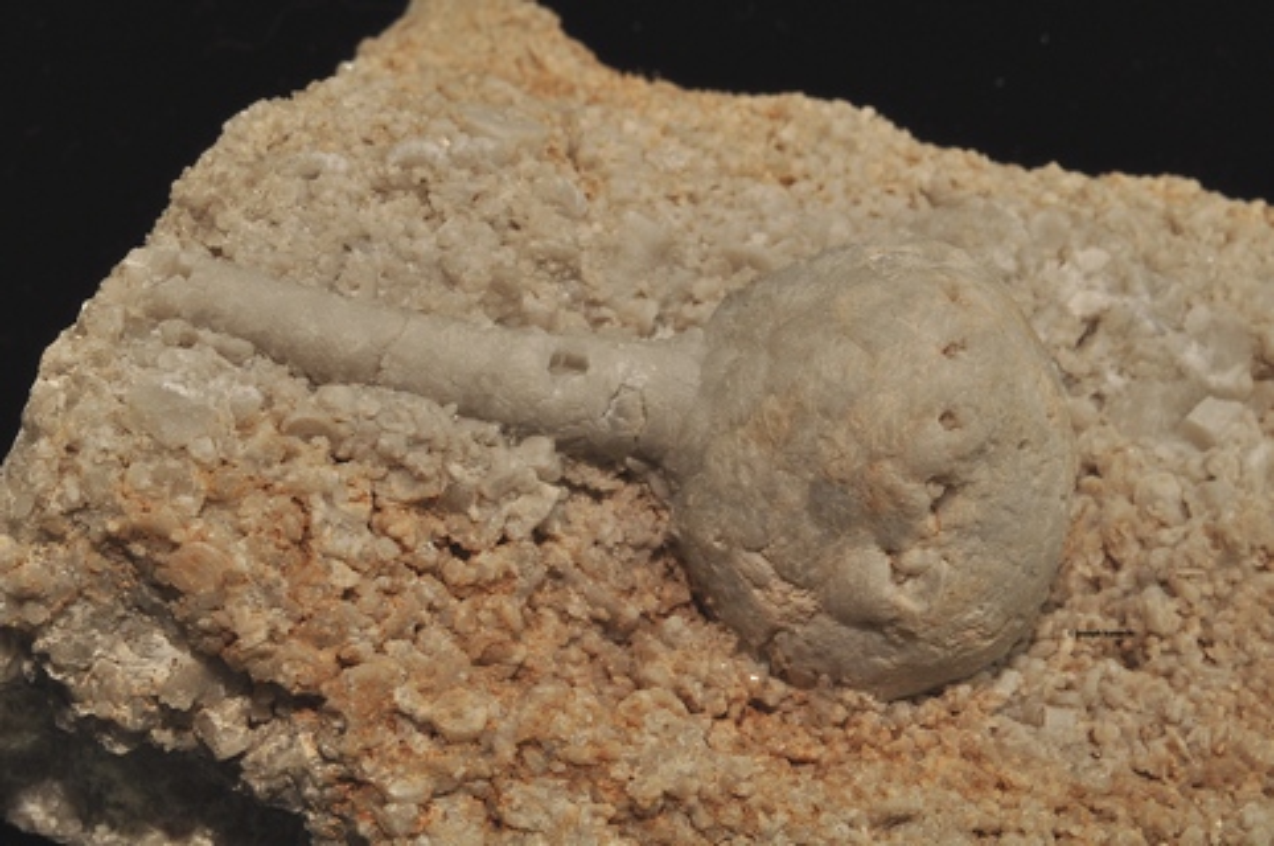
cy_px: 423
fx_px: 3181
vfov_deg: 15.1
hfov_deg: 22.6
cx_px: 637
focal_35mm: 90
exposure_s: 1
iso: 400
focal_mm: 60
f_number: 32
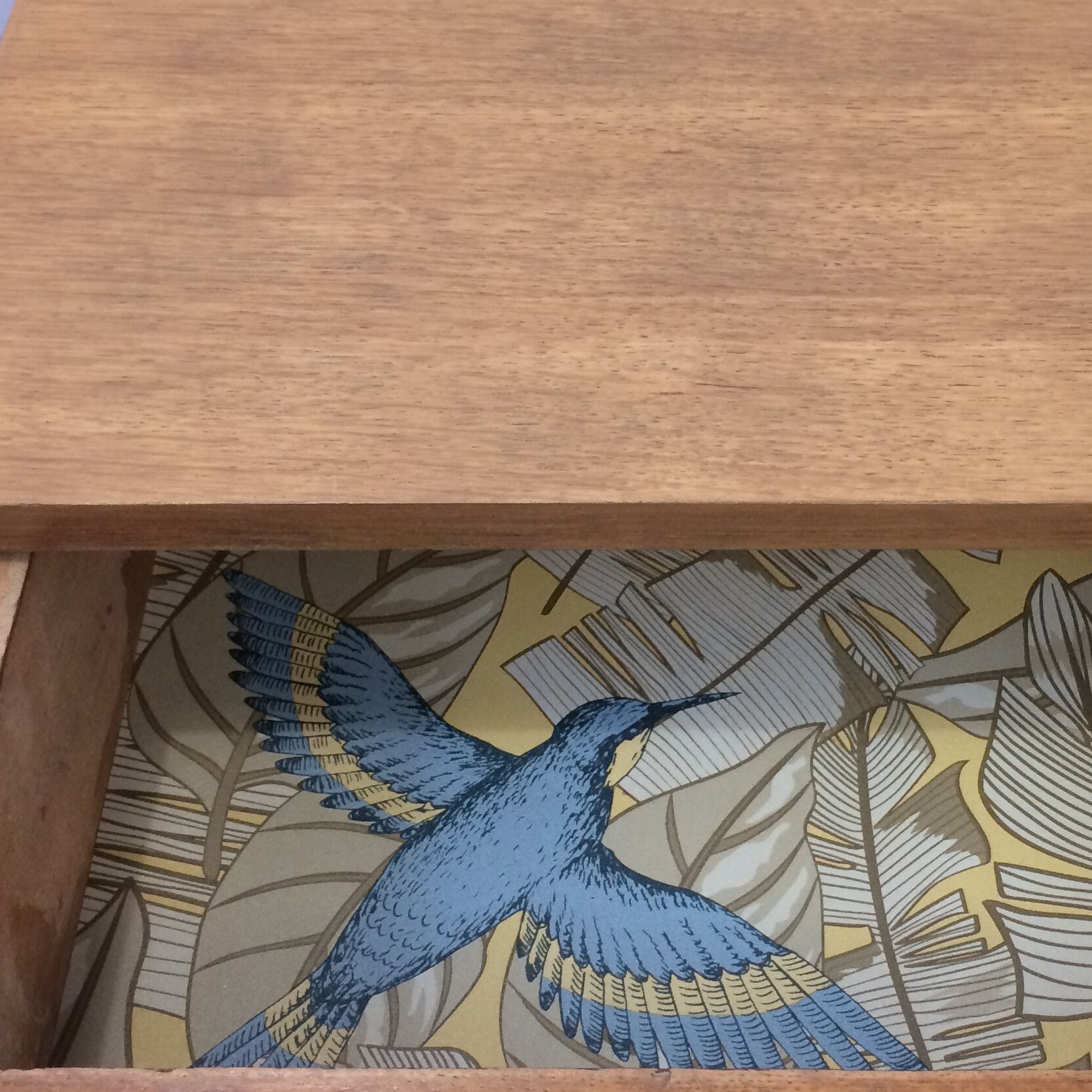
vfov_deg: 33.9
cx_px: 727
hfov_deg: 33.7
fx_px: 1785
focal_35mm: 50
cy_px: 670
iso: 80
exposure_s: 1/33
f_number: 2.2
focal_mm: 4.15
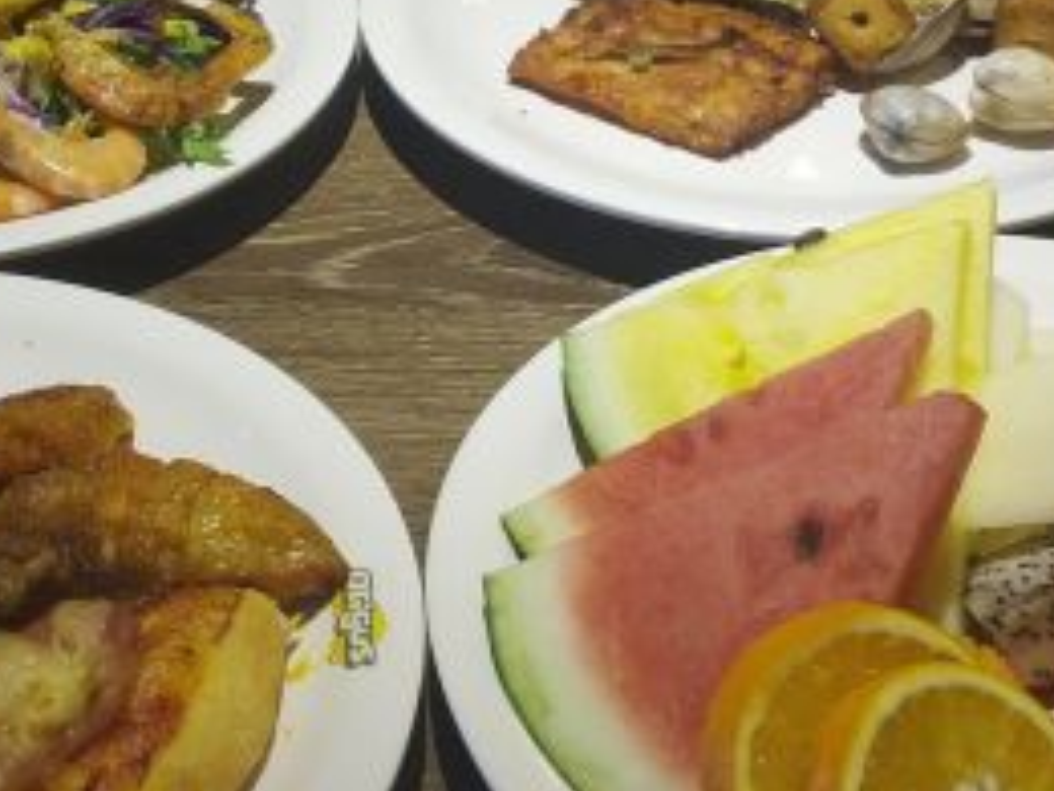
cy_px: 302
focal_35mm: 86
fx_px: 2619
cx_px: 389
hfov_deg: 22.7
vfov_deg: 17.1
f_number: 2
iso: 194
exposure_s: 1/25
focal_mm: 4.5
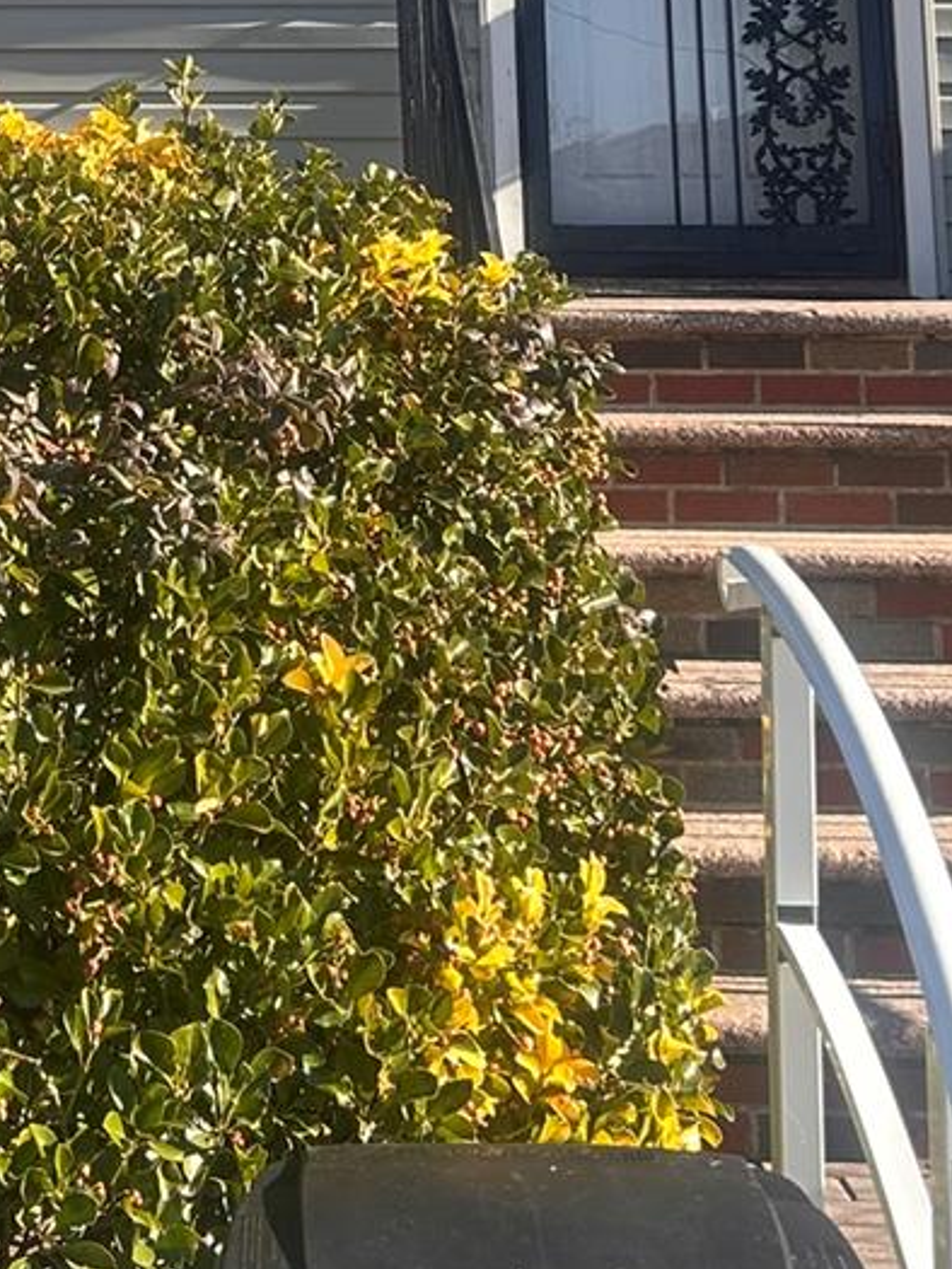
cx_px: 65
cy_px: -210
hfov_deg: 19.0
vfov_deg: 23.6
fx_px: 2786
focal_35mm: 76
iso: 50
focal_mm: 5.7
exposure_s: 1/547
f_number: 1.5
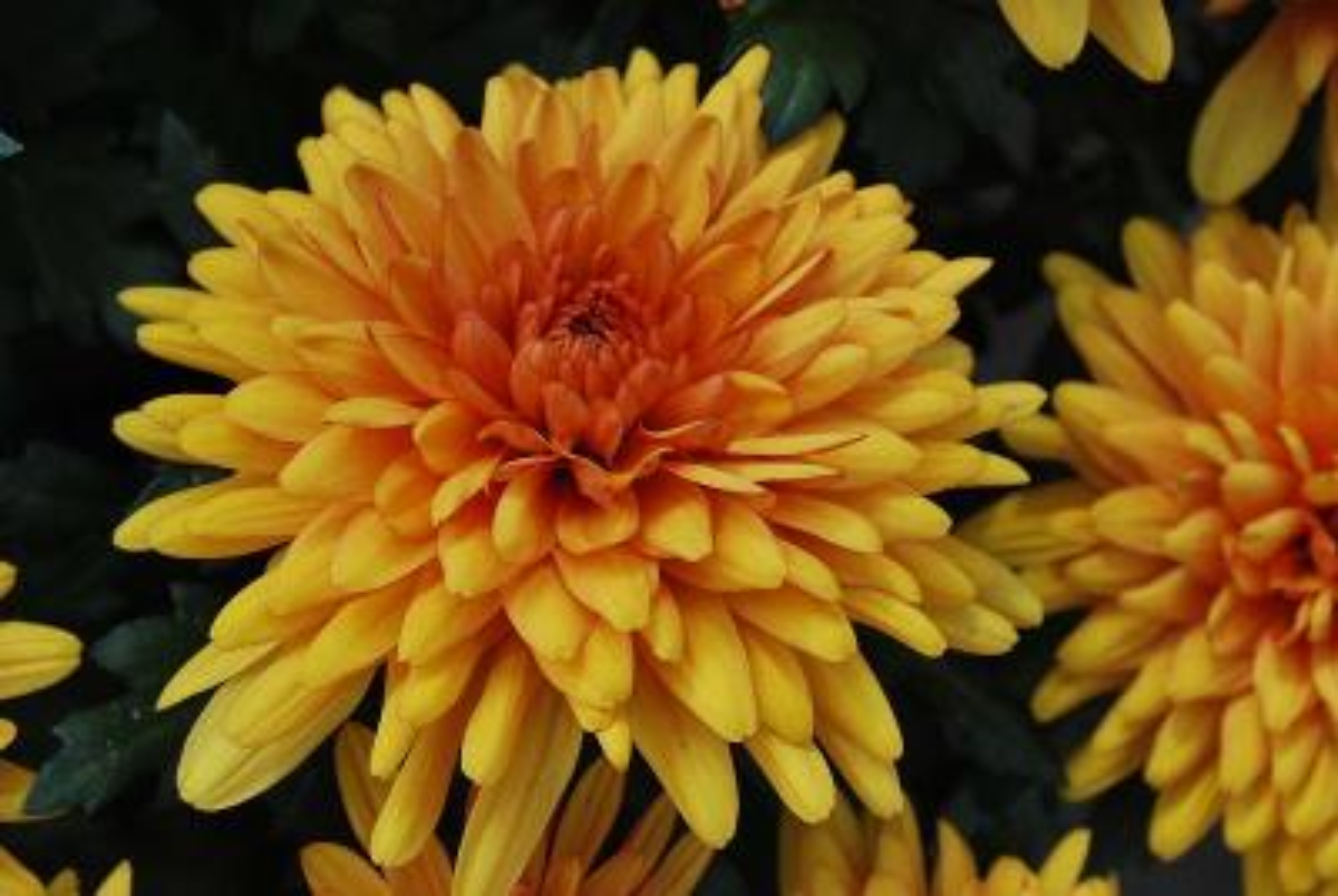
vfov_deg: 19.0
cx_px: 669
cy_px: 448
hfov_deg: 28.0
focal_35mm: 72
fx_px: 2680
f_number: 8
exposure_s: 1/100
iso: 100
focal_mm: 48
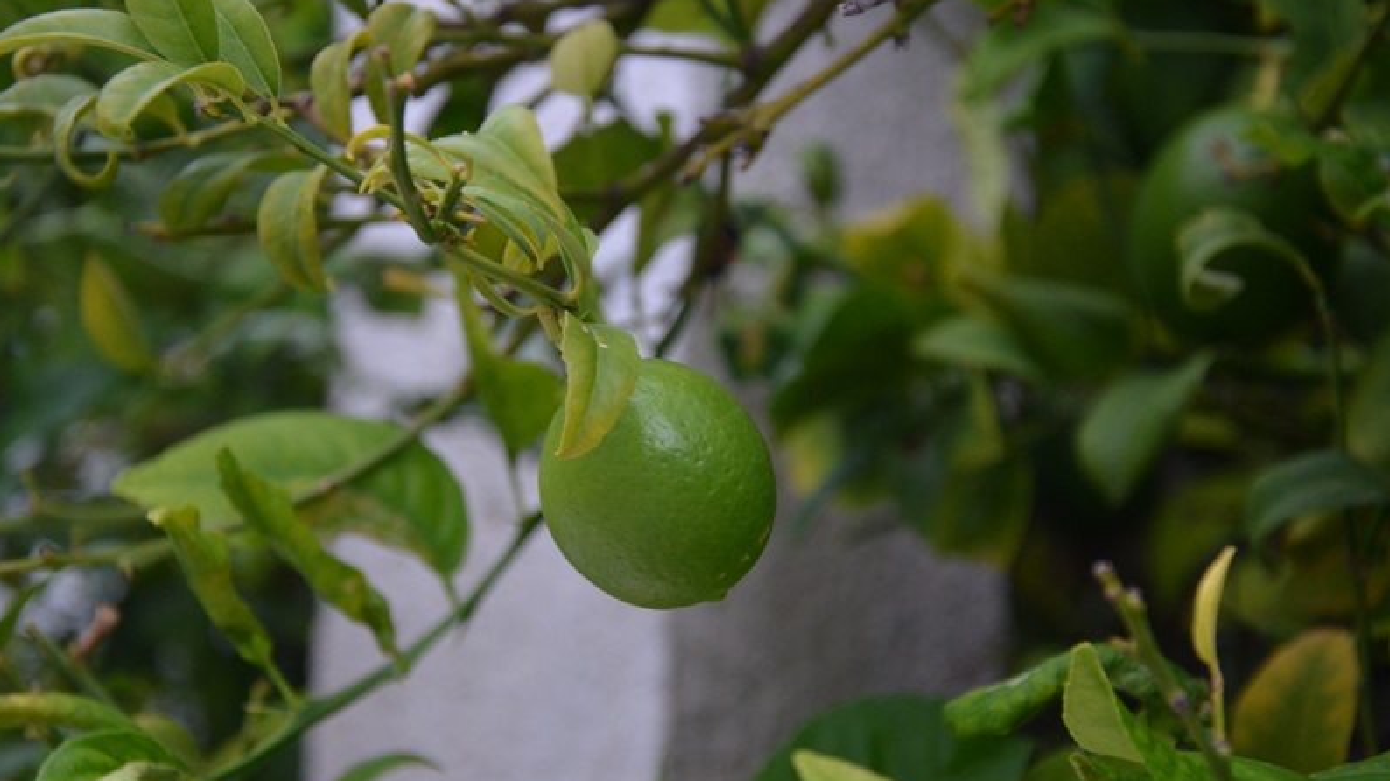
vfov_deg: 12.3
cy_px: 448
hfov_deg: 21.8
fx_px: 3611
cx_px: 691
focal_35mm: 98
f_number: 5.3
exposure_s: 1/125
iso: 1250
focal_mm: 62
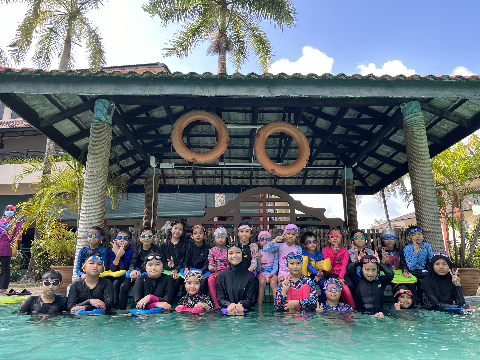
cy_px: 180
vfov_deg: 53.1
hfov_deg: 67.3
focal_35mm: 26
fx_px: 361
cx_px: 240
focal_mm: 5.1
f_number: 1.6
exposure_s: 1/315
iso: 50
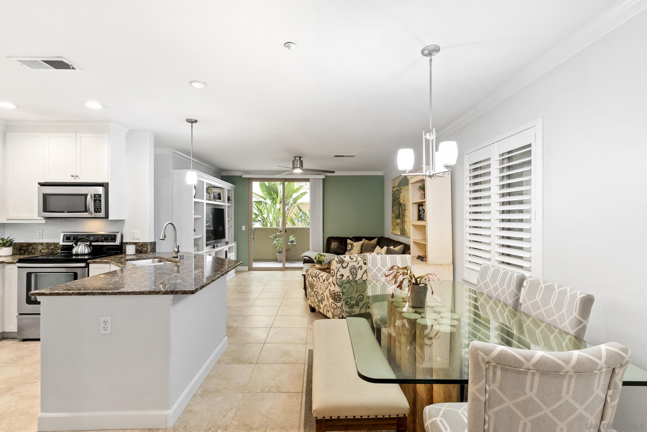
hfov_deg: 96.7
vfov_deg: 73.8
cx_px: 324
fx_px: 288
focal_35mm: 16
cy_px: 216
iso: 500
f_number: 8
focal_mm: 16
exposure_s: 1/3
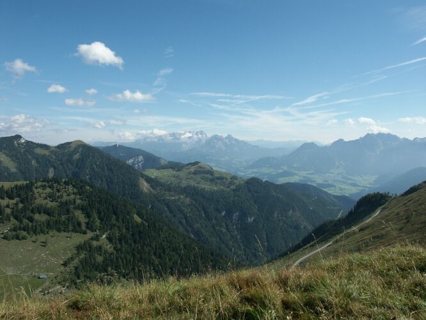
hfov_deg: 63.4
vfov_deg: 49.8
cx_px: 213
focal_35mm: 28
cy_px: 160
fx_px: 345
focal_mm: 7.27
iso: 100
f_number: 8
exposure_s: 1/350
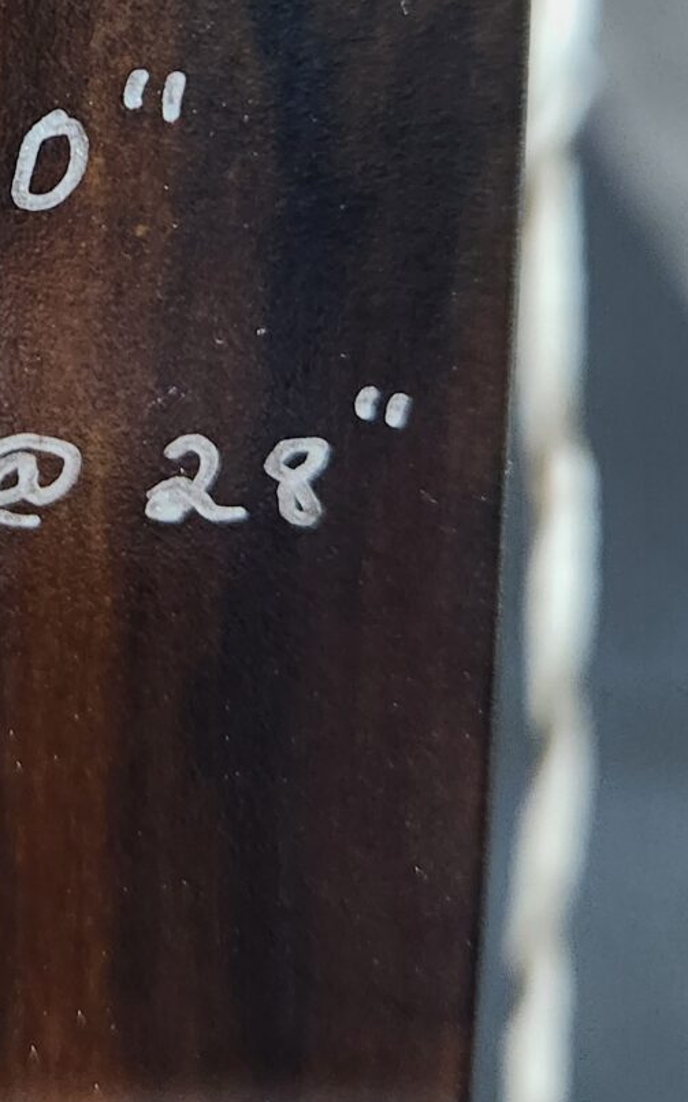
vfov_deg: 31.4
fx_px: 1860
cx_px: -120
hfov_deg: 19.8
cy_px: 108
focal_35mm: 62
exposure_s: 1/24
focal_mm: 5.4
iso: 640
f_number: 1.8
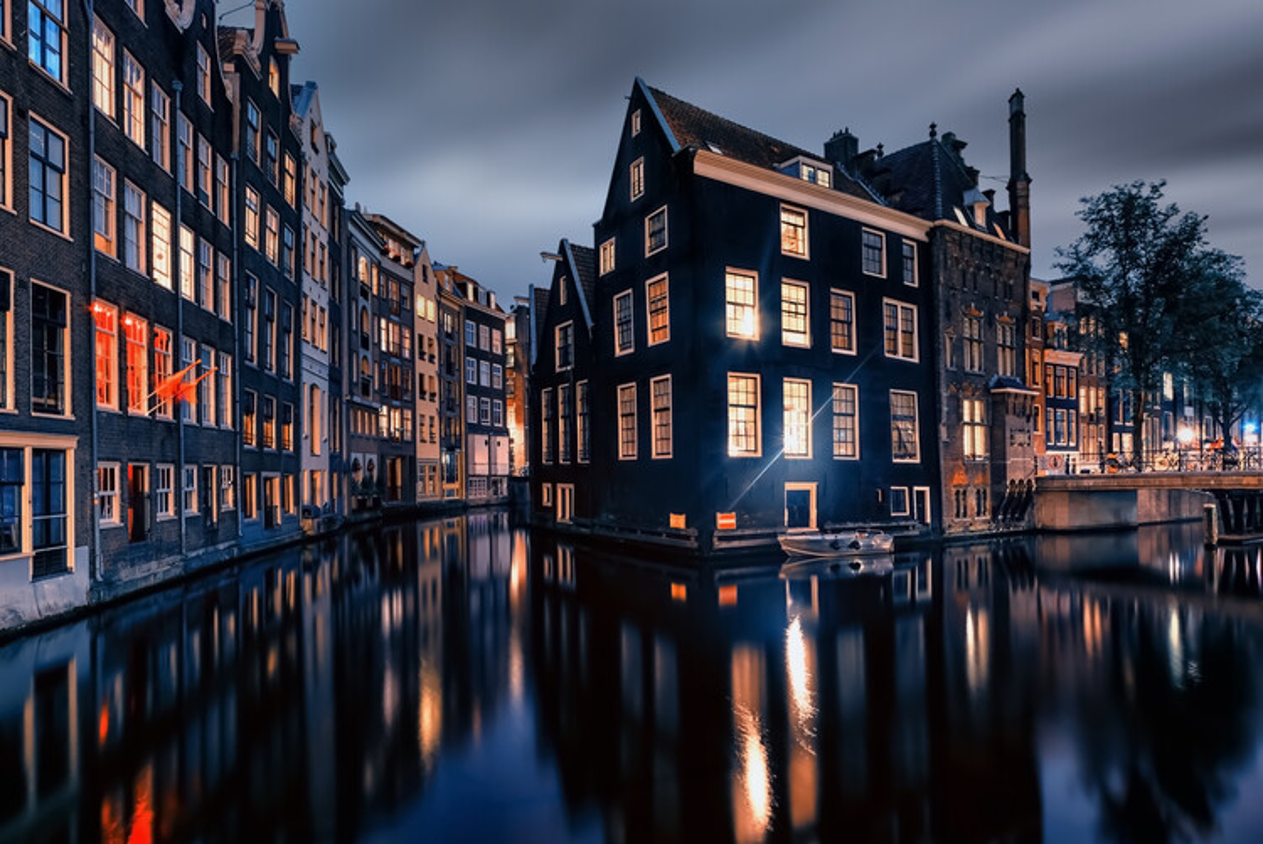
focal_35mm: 22
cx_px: 632
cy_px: 422
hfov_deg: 78.5
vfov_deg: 57.3
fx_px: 772
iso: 64
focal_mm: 22
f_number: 9
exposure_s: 43
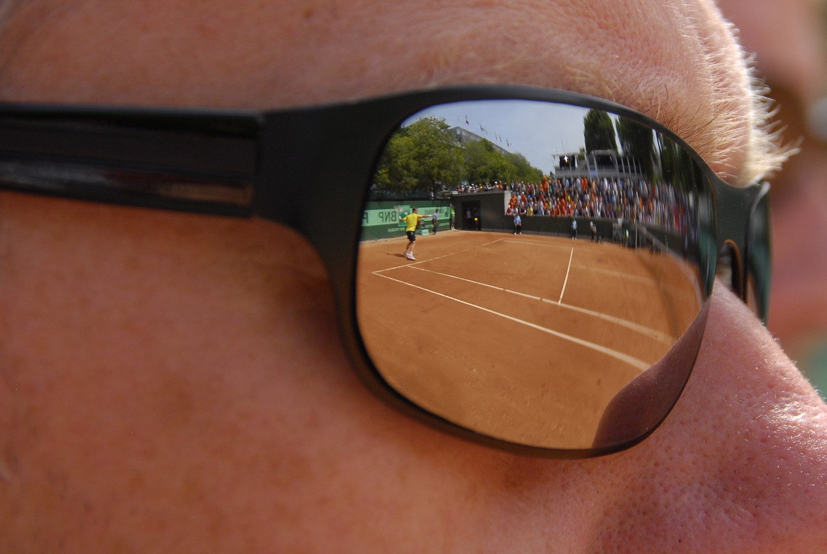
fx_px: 3951
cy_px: 281
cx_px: 536
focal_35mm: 172
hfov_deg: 11.9
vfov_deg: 8.0
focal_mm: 75
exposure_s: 1/250
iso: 200
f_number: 7.1
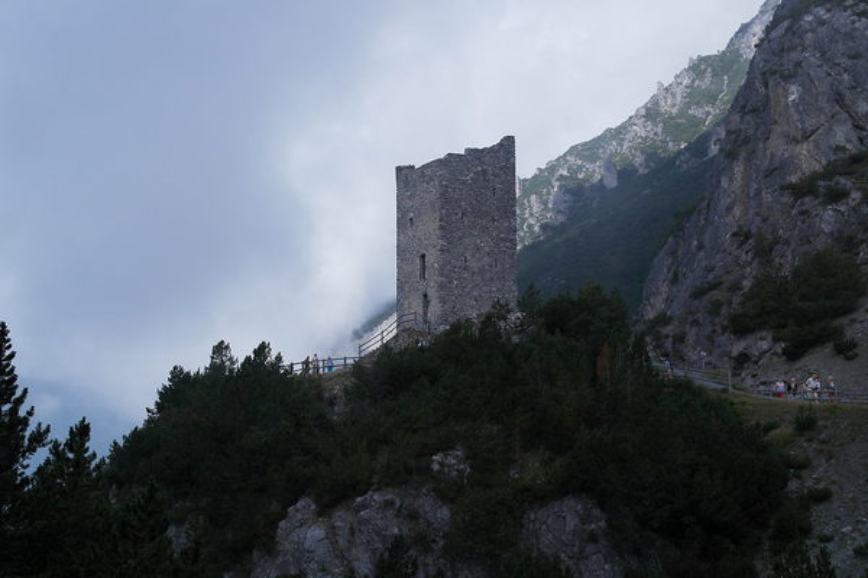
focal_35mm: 40
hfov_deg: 48.5
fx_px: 964
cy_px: 289
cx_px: 434
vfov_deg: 33.4
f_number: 6.3
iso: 200
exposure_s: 1/500
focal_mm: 26
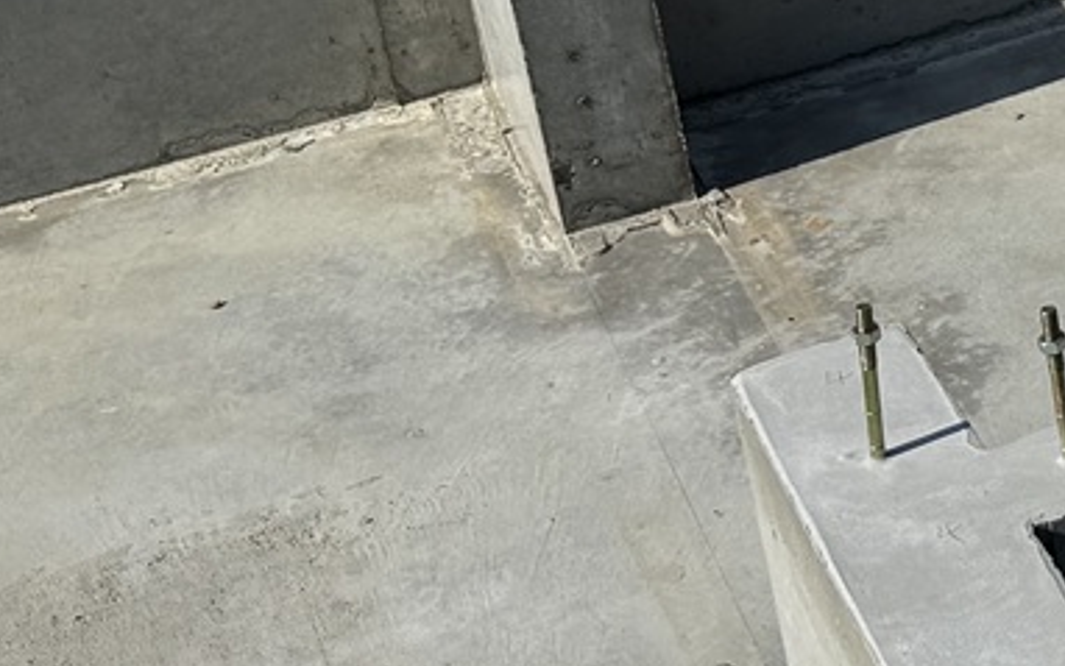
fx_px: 3310
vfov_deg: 11.2
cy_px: -247
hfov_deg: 15.9
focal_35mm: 114
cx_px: 1853
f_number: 1.78
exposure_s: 1/11905
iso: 80
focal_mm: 6.76
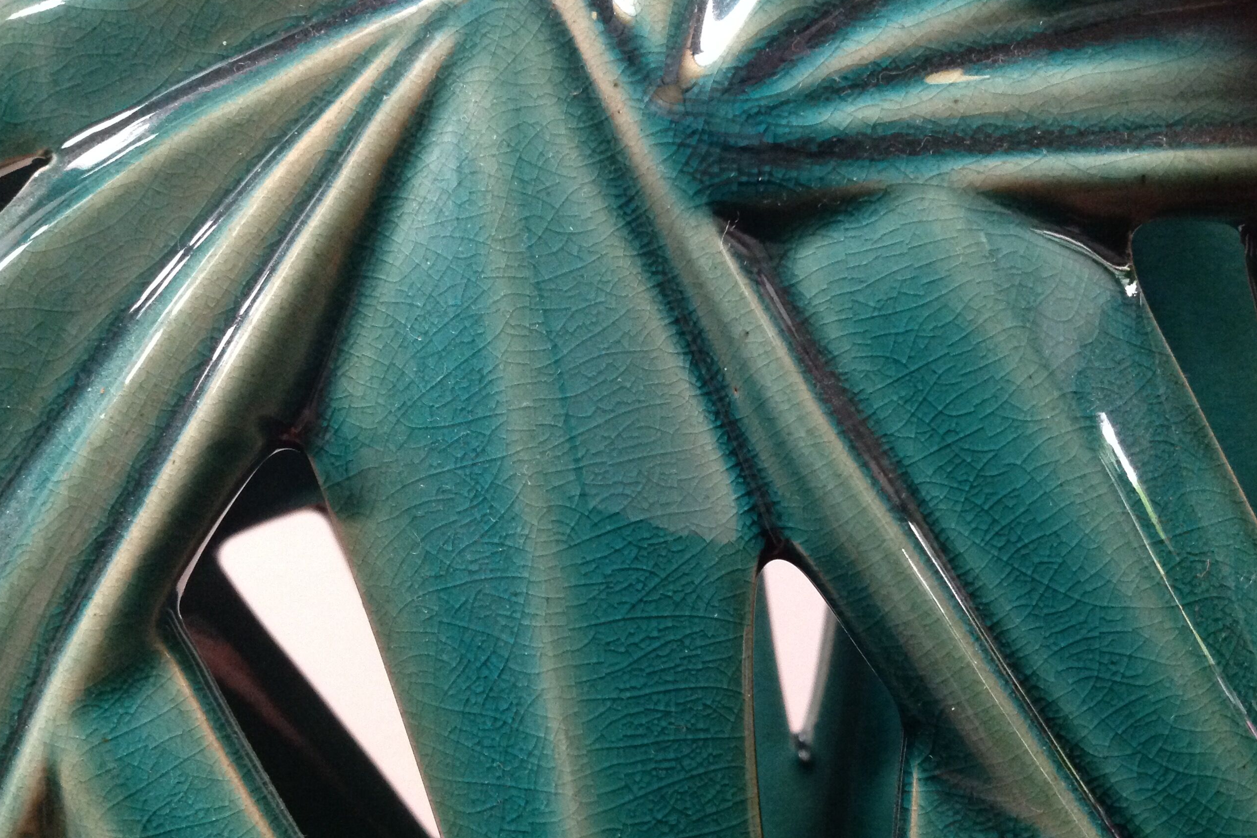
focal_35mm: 37
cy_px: 472
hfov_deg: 51.9
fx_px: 1292
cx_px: 629
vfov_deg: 35.9
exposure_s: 1/15
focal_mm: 4.28
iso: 500
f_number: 2.4
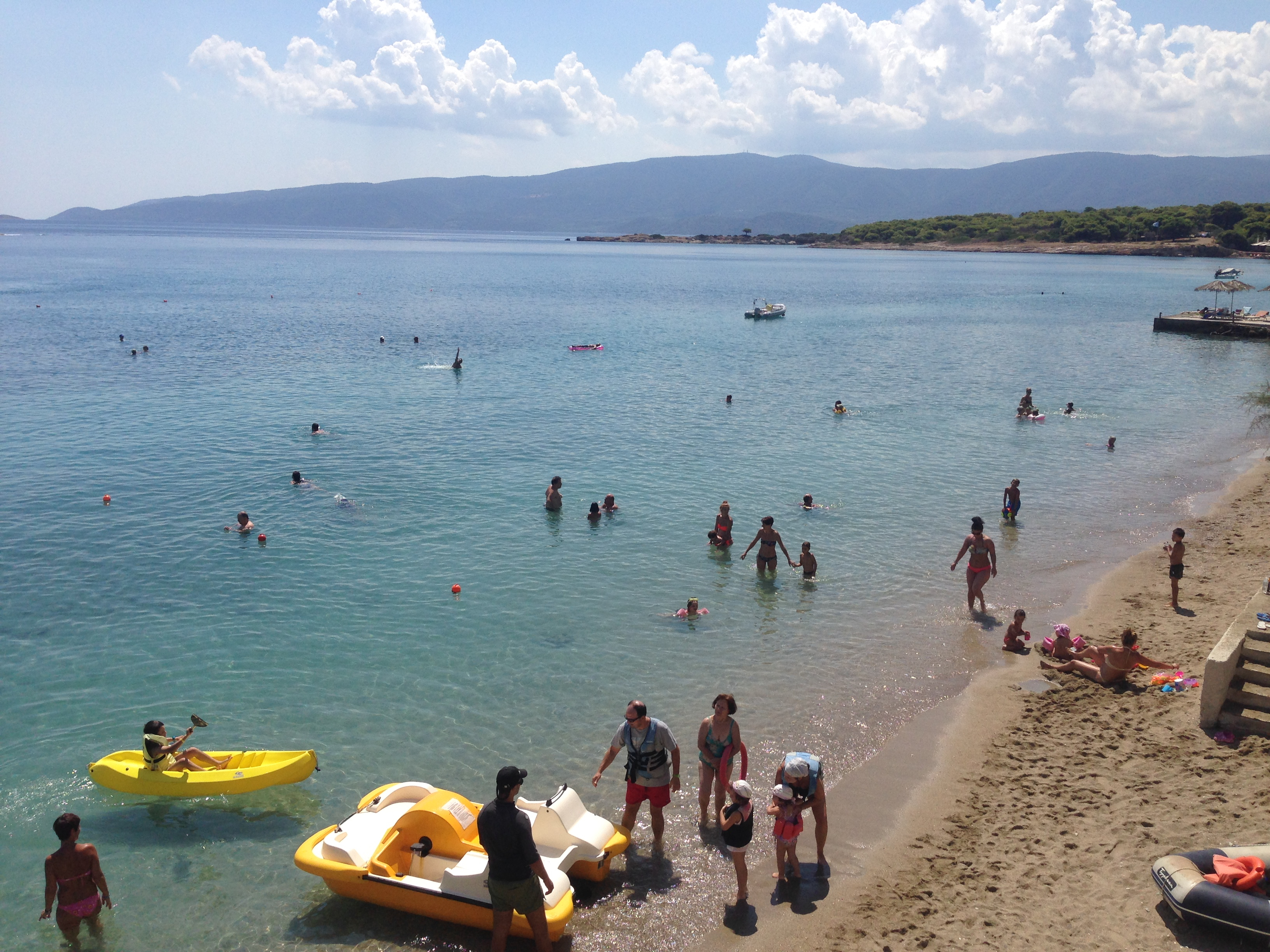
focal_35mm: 33
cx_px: 635
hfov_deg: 55.4
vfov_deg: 42.9
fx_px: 1211
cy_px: 476
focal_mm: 4.12
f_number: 2.4
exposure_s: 1/3390
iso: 50
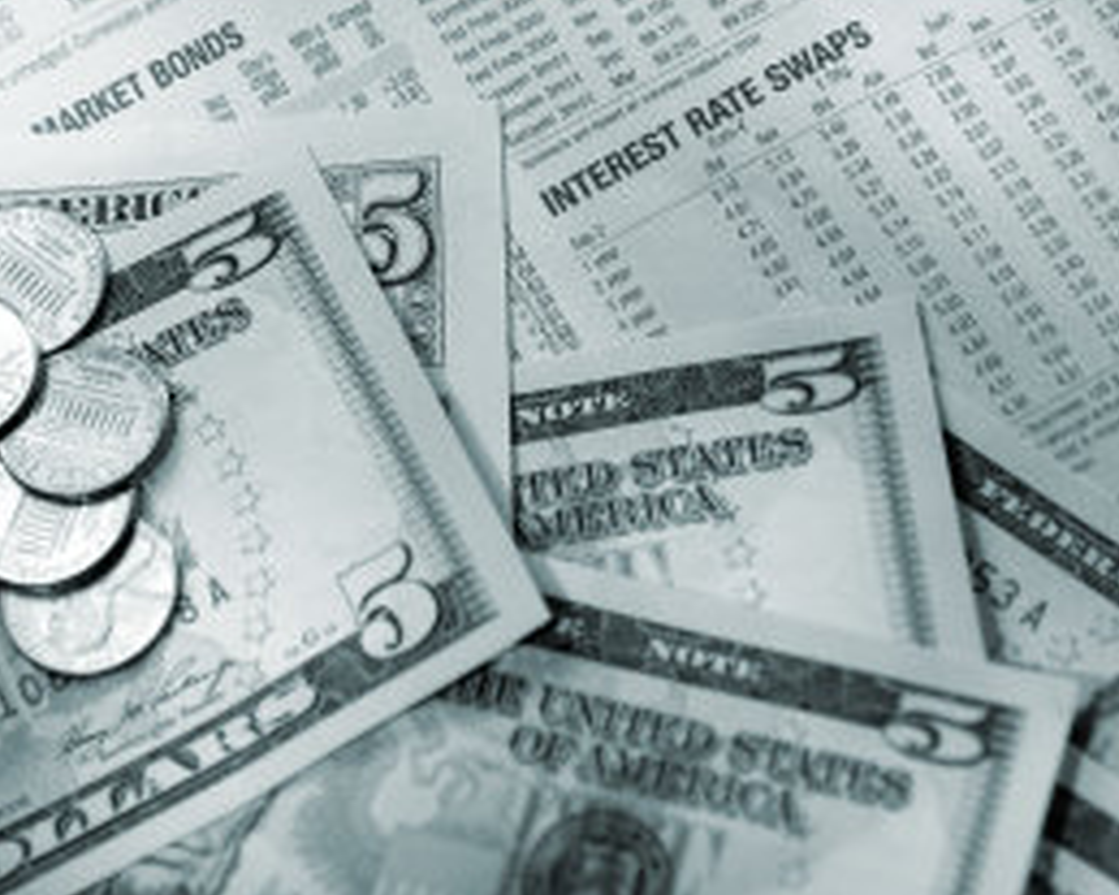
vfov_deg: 13.2
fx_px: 3844
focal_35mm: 116
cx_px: 683
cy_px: 190
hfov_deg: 16.5
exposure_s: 1/250
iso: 100
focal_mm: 35
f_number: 2.8
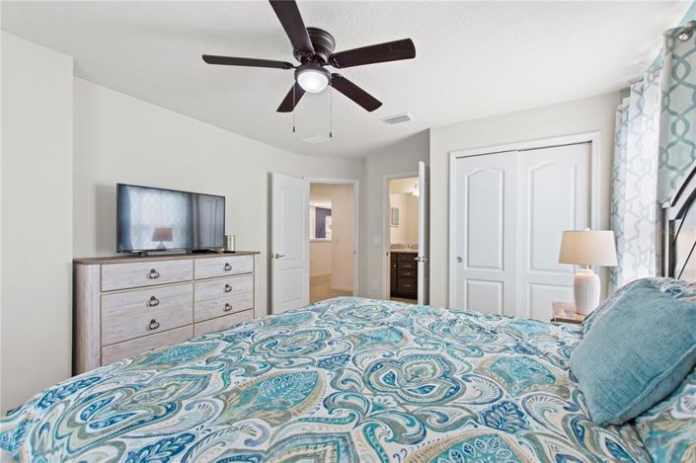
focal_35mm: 15
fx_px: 290
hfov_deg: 100.4
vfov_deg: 77.2
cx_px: 348
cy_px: 232
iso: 400
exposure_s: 1/6
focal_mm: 10
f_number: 4.5
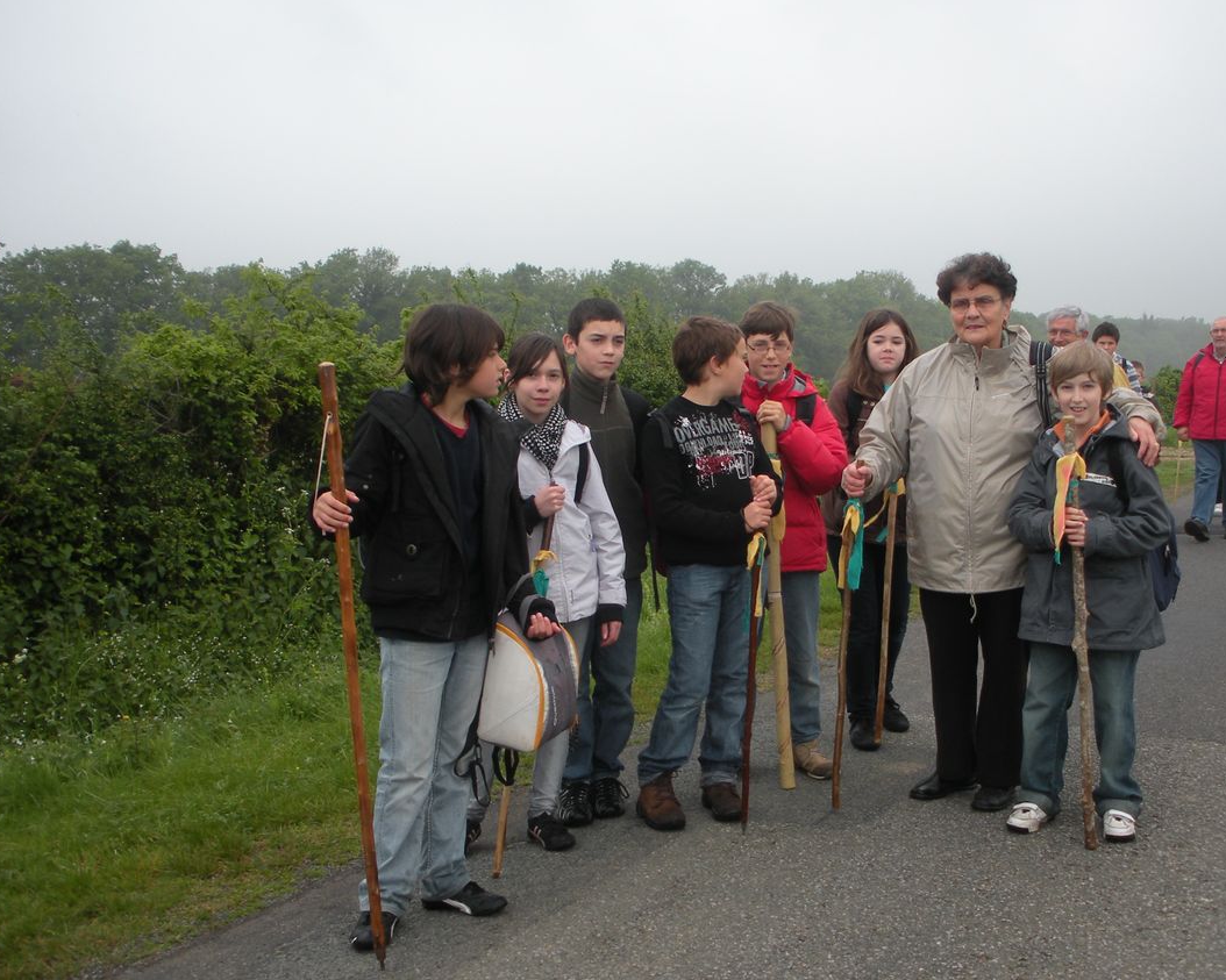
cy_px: 523
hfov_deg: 43.6
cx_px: 740
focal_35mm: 42
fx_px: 1524
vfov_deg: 35.7
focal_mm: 6.3
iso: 64
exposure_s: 1/180
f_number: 3.5
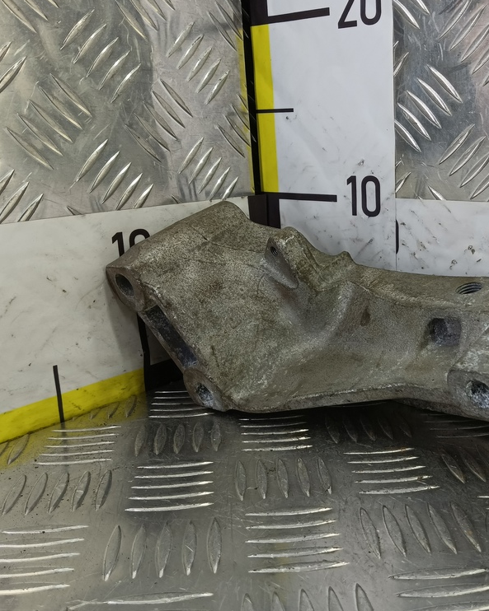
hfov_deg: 45.7
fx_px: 561
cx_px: 355
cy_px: 299
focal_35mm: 31
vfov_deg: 57.2
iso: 116
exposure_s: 1/50
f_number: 1.6
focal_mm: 4.11
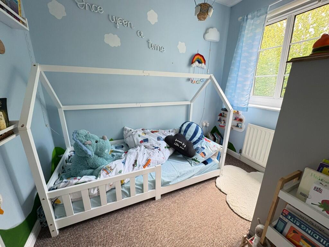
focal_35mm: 14
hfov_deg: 102.1
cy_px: 124
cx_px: 164
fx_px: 133
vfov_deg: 85.7
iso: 250
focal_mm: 2.22
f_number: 2.2
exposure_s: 1/67
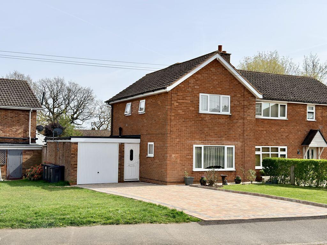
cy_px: 122
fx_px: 416
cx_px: 164
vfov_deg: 32.9
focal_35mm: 44
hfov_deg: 42.9
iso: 64
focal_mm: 6.76
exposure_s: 1/5618
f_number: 1.78
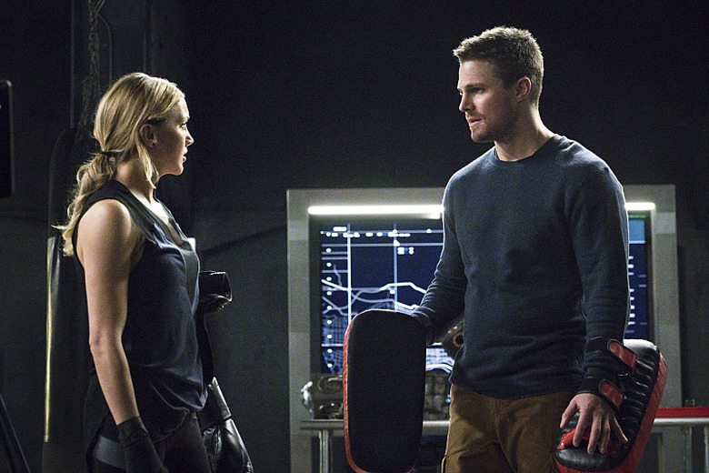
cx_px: 354
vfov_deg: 14.4
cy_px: 236
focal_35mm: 95
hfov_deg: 21.5
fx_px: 1871
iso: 16000
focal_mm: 95
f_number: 5.6
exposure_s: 1/100
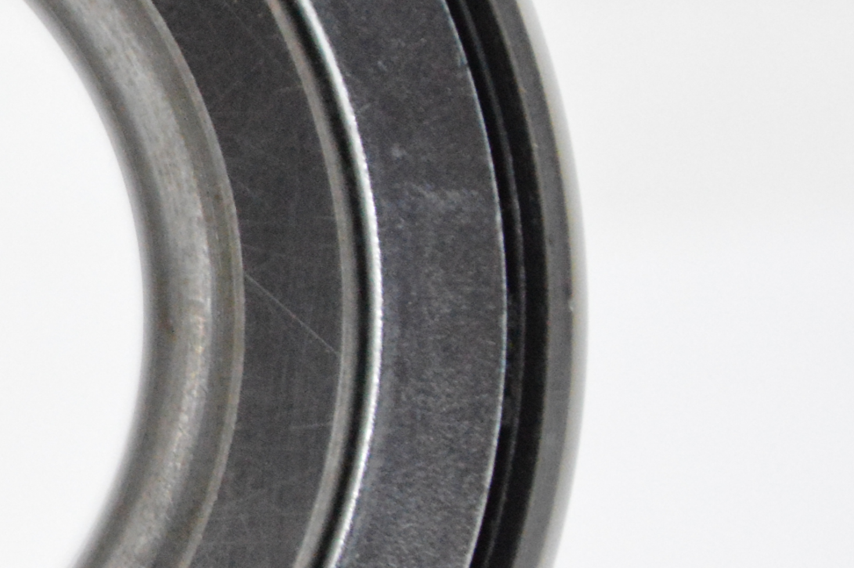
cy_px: 252
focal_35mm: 460
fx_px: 10903
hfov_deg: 4.5
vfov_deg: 3.0
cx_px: -369
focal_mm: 75
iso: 3200
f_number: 7.1
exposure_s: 1/100
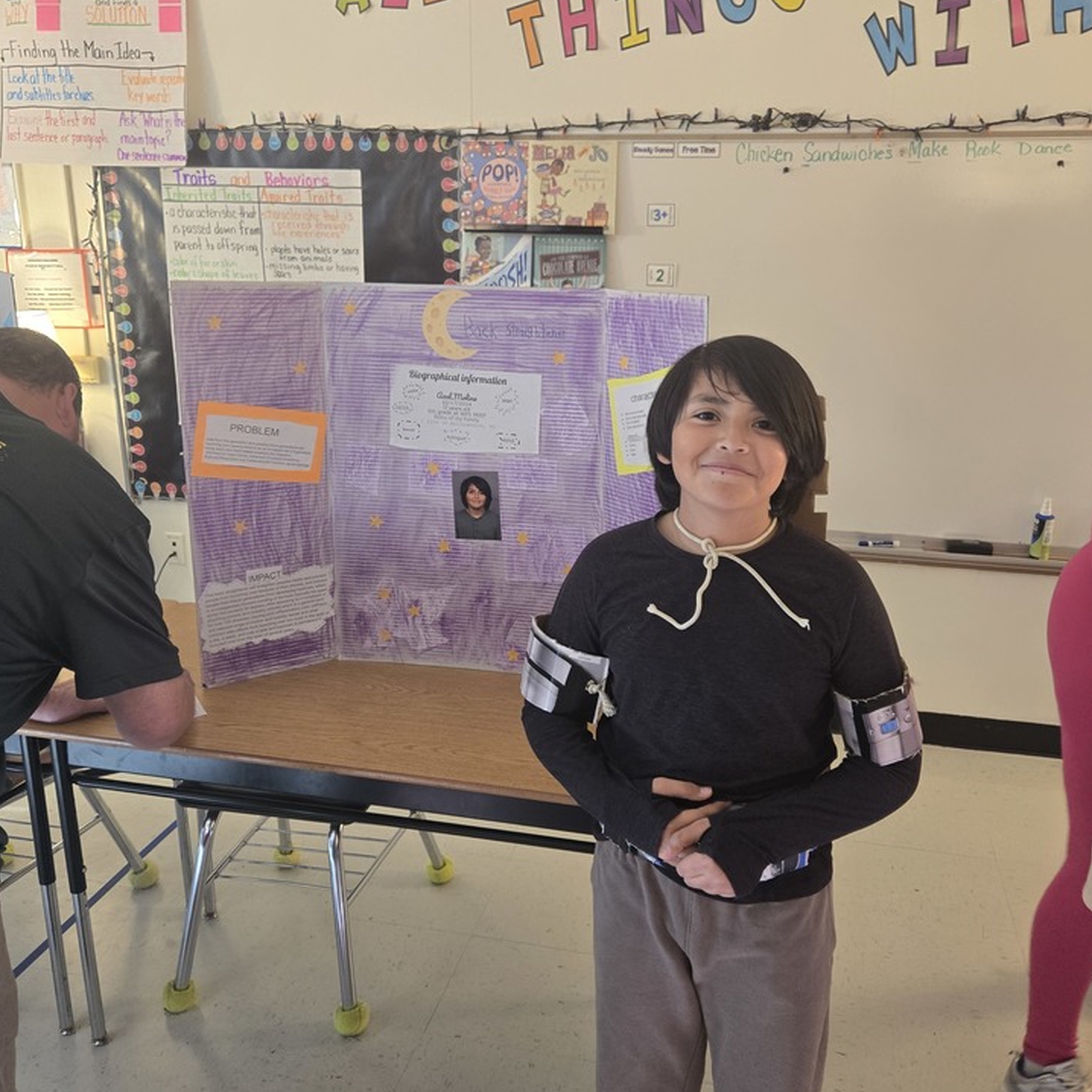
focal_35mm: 29
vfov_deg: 55.6
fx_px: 1035
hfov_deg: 55.6
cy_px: 525
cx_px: 578
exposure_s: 1/60
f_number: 1.8
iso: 320
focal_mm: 5.4
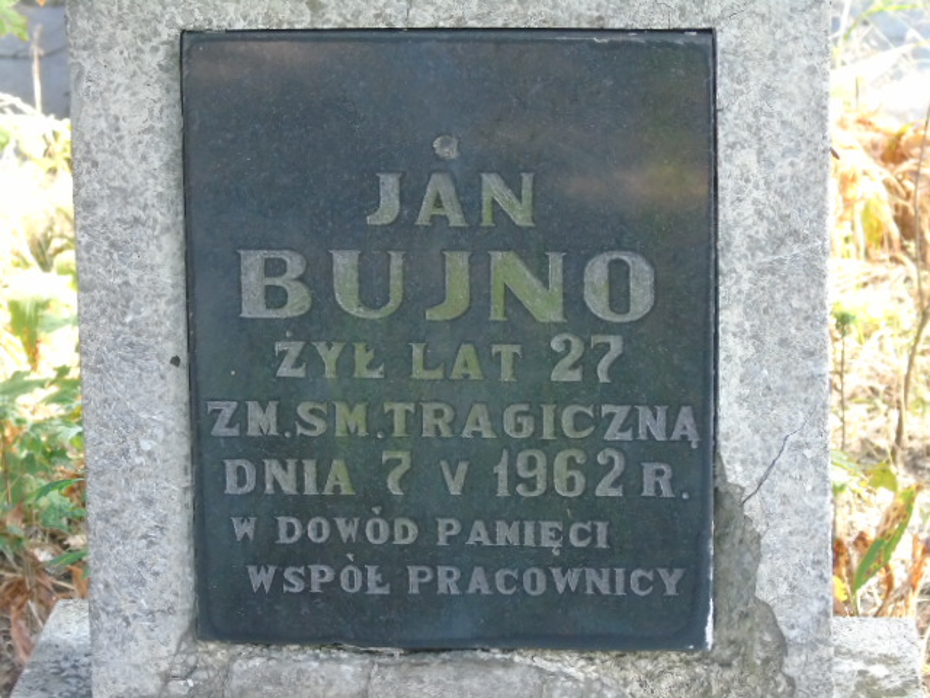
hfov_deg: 12.2
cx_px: 465
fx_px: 4352
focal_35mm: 162
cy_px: 349
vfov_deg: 9.2
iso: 640
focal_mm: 29
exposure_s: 1/60
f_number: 4.9
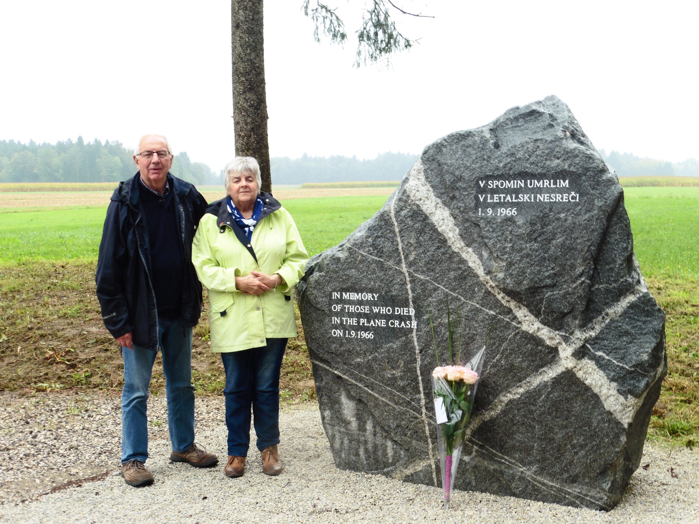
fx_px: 888
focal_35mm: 44
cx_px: 350
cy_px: 262
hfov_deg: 42.9
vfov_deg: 32.9
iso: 100
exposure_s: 1/100
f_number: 5
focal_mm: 7.9
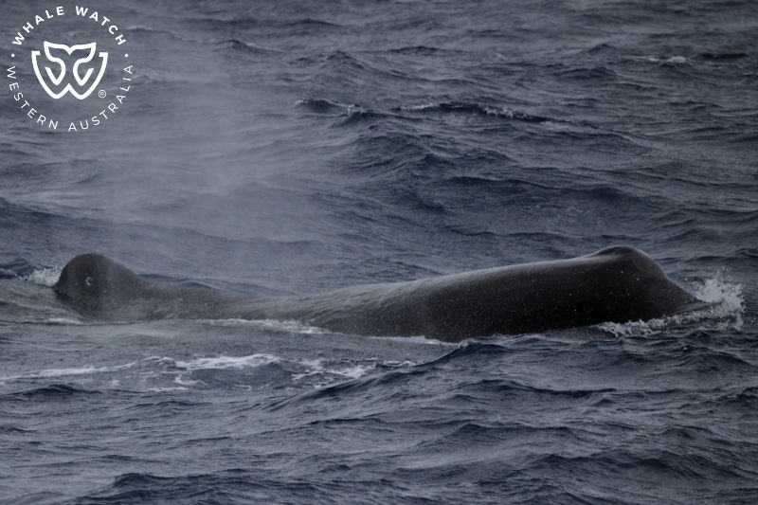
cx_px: 379
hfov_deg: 3.4
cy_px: 252
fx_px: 12630
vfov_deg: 2.3
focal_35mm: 600
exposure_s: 1/8000
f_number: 6.3
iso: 1000
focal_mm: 600
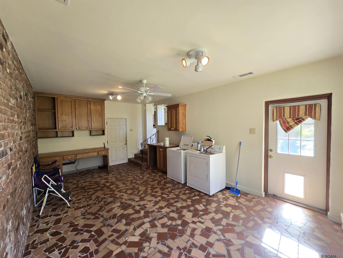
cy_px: 129
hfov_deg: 106.2
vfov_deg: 89.9
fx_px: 129
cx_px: 172
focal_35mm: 13
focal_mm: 2.2
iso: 125
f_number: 2.2
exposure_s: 1/60
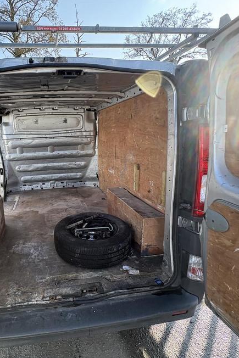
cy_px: 180
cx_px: 67
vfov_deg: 84.0
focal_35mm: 20
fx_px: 199
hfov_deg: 59.4
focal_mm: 2.22
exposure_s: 1/344
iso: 64
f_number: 2.2
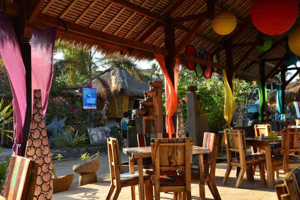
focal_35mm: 44
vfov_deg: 30.5
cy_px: 100
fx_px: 367
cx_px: 150
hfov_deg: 44.5
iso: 100
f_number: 6.3
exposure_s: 1/160
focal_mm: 44
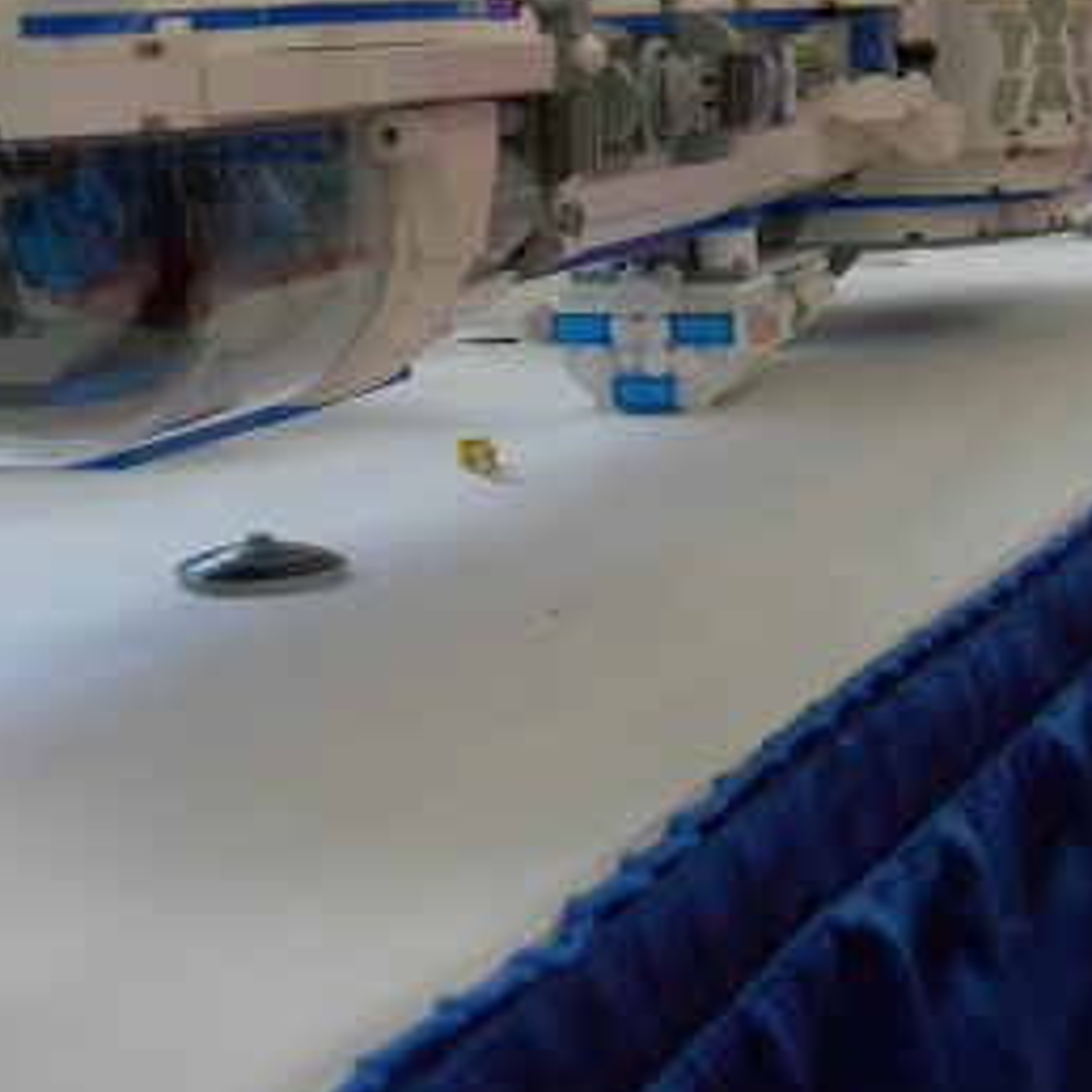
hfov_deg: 21.9
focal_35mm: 79
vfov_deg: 21.7
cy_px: 237
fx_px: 2820
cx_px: 457
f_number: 3
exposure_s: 1/46.3
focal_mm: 7.5
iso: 64
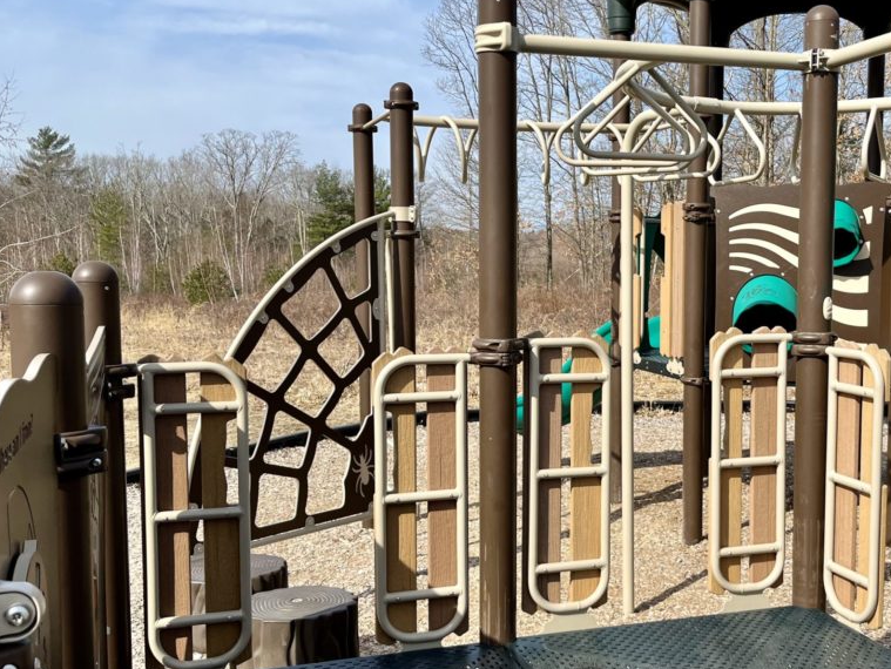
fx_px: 1082
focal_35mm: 42
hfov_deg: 44.4
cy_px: 359
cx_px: 565
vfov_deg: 34.4
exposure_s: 1/3215
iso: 50
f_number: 1.6
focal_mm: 5.1
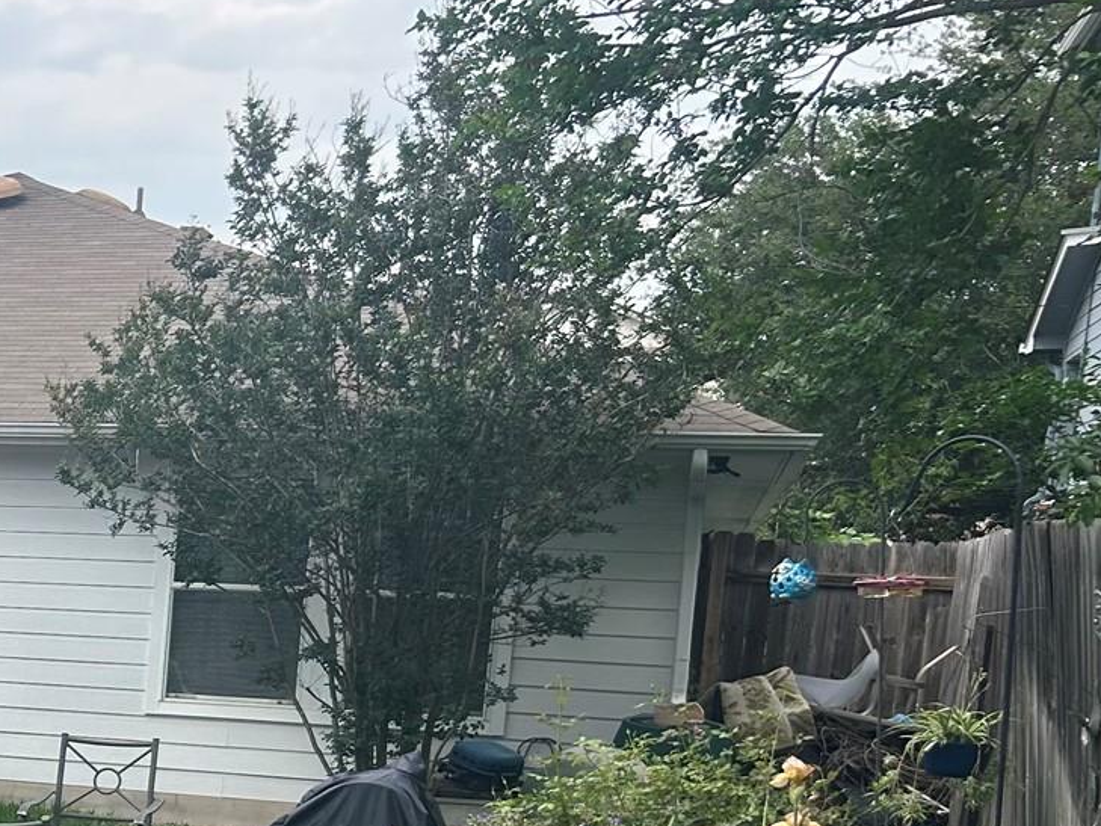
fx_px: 2322
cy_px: 824
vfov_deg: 19.6
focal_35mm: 73
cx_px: -417
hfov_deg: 23.0
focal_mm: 5.7
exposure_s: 1/1295
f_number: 1.5
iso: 50
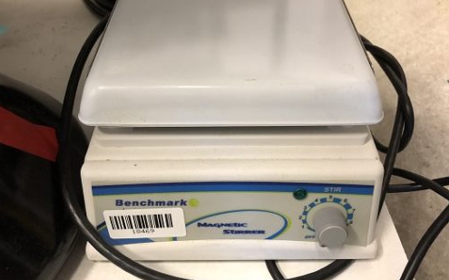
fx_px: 367
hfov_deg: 62.9
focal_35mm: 30
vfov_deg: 41.7
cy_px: 119
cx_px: 223
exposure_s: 1/15
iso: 80
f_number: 1.8
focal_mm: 4
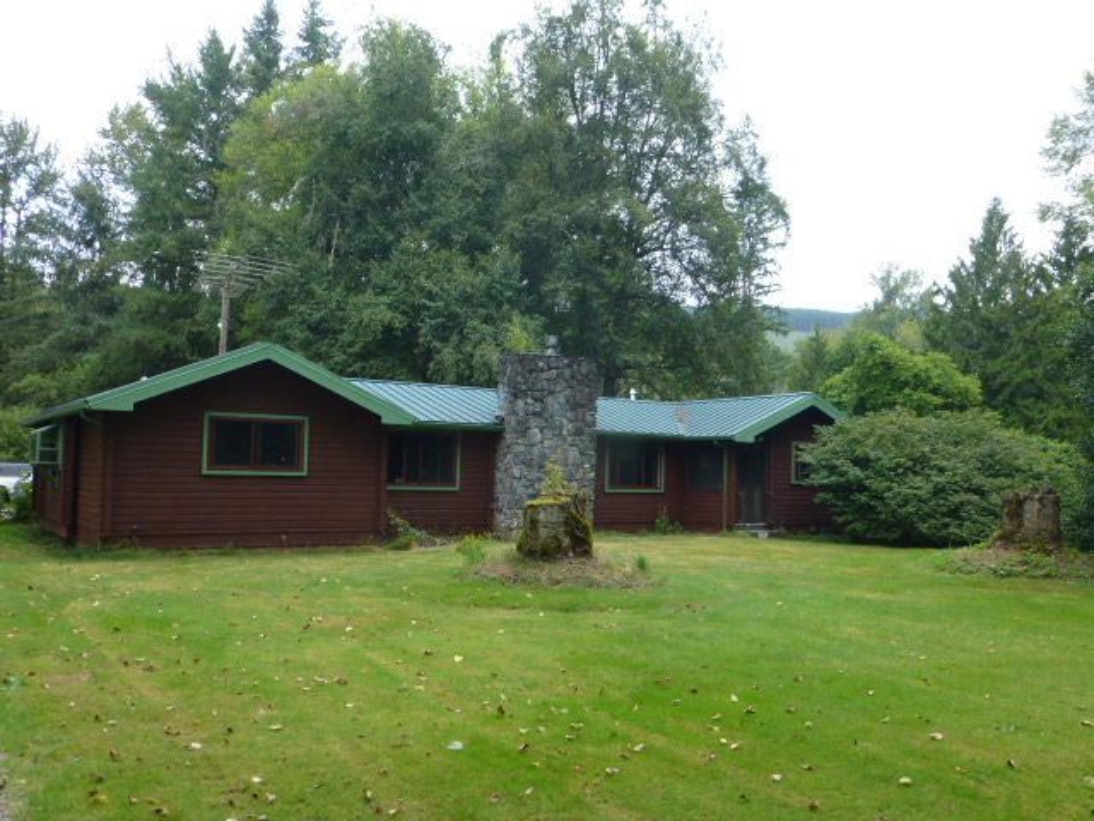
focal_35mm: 30
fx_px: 948
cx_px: 547
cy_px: 410
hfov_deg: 60.0
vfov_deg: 46.8
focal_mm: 5.4
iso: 100
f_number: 4
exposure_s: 1/125
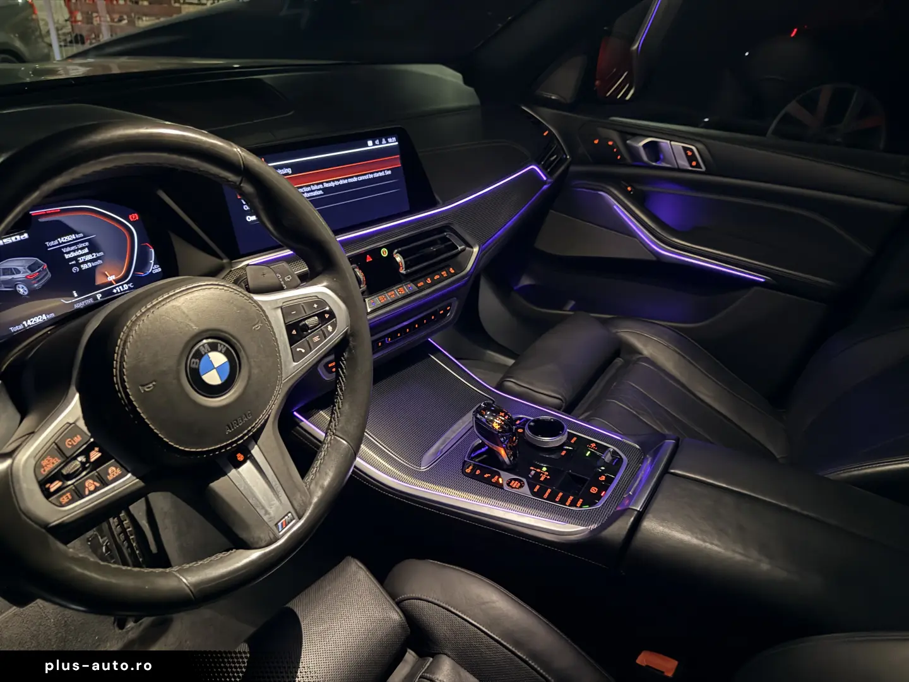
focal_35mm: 24
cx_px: 454
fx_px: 630
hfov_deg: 71.6
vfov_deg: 56.8
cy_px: 341
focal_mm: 6.76
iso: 1000
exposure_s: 1/10
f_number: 1.78
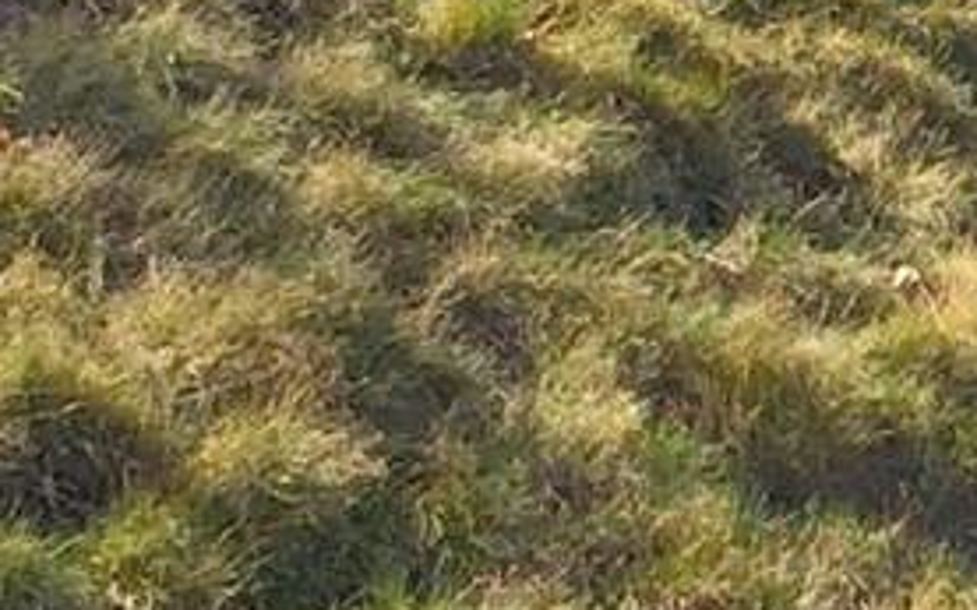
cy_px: 63
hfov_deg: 8.9
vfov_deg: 5.8
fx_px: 6043
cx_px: 1633
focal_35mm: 227
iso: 32
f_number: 2.2
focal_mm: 4.15
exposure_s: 1/1041
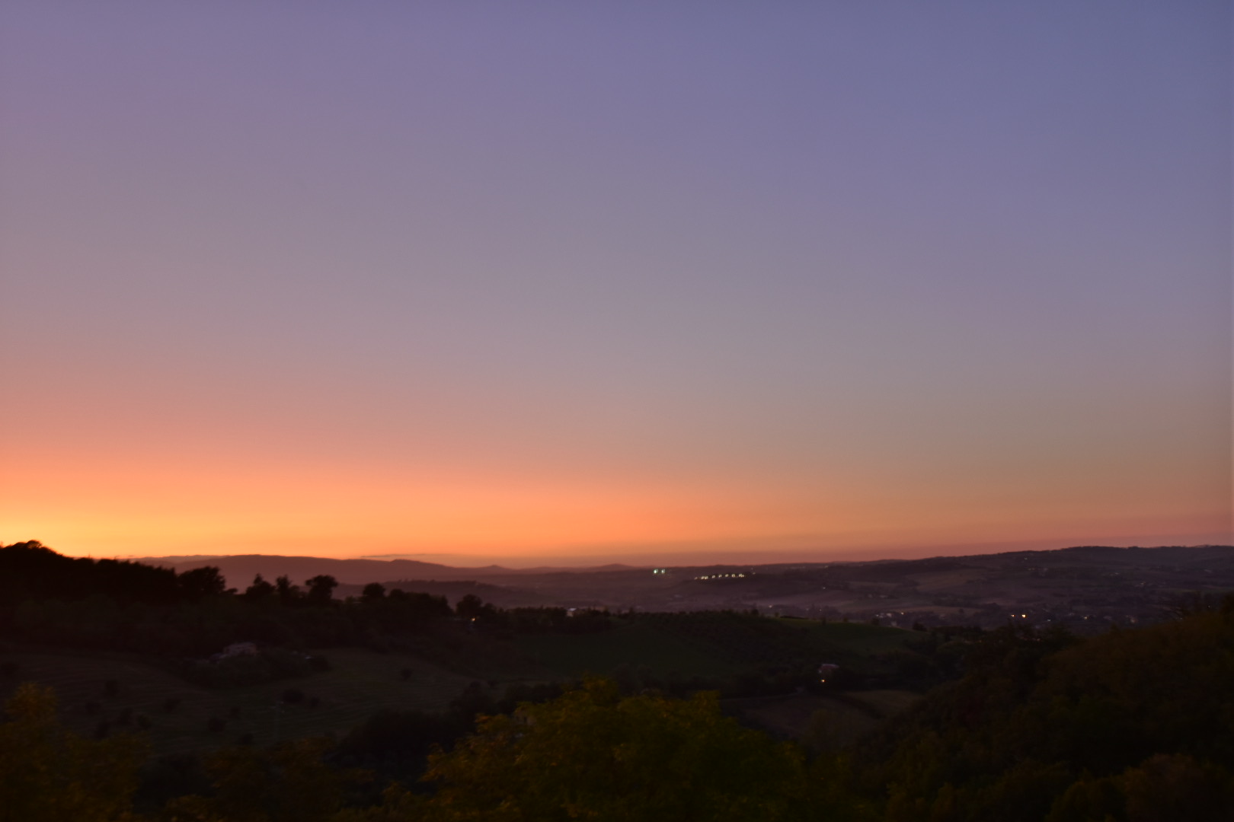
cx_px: 617
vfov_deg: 43.6
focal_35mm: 30
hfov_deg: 61.9
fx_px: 1028
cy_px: 411
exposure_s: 1/15
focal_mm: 20
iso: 400
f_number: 3.5
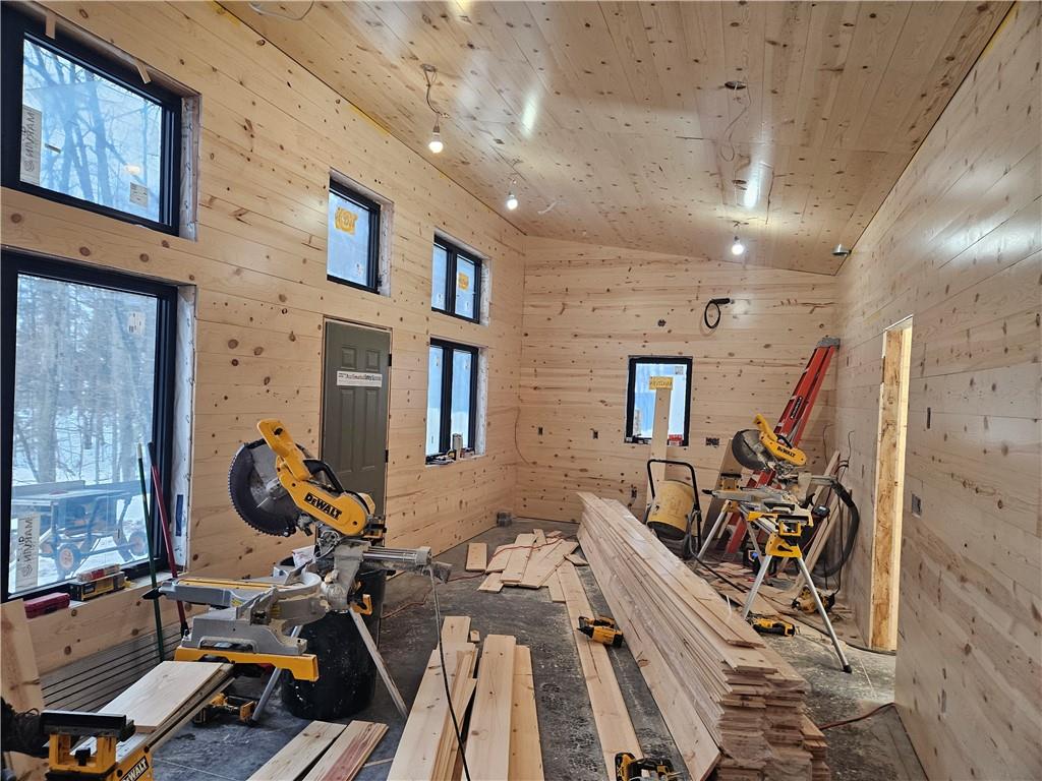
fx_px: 692
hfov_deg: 73.9
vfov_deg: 58.9
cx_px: 521
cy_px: 390
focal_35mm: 23
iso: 200
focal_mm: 5.4
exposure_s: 1/120
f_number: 1.8
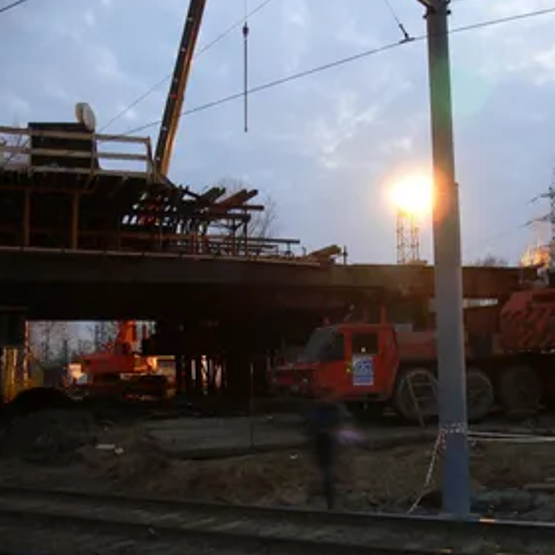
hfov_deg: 37.7
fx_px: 798
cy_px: 288
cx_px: 391
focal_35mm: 44
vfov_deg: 38.3
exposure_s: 1/2
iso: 100
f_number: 2.8
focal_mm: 7.4
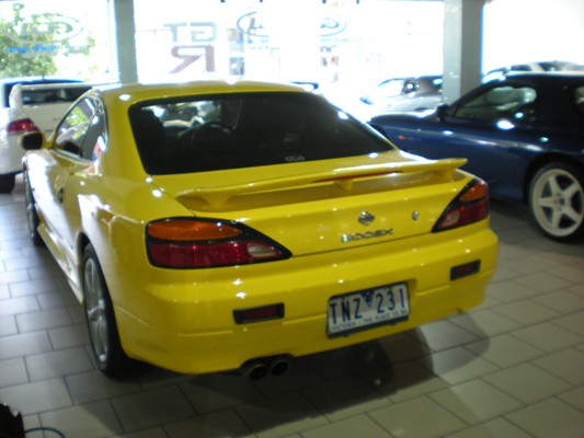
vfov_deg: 37.7
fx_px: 641
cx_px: 292
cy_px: 219
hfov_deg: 49.0
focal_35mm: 38
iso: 200
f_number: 3.1
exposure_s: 1/37
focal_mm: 6.3
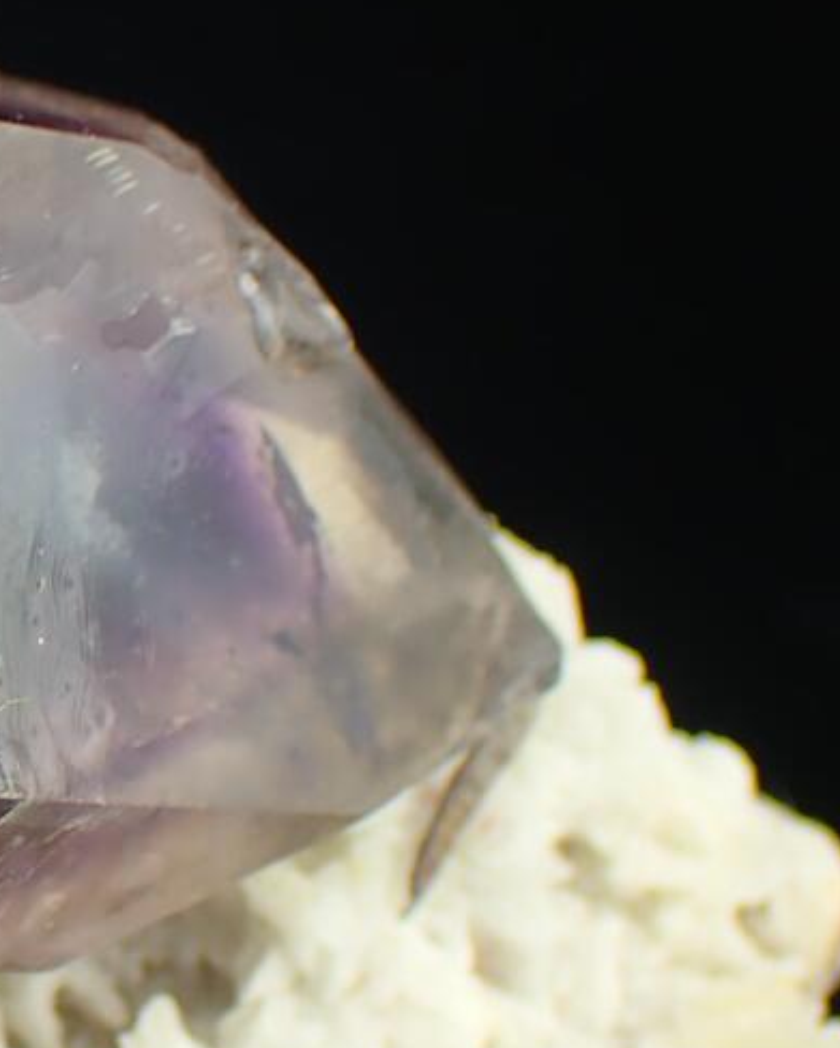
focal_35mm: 155
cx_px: -425
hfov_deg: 9.7
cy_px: 500
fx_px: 4812
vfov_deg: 12.4
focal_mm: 11.09
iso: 100
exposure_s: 1/30
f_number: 3.6
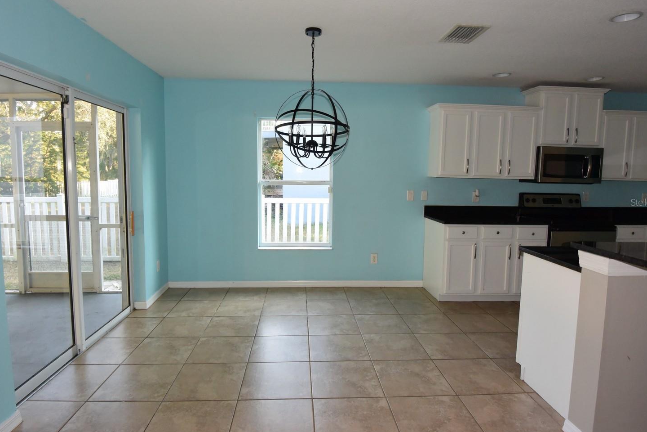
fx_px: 359
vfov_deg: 61.9
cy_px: 202
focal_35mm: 20
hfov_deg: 84.0
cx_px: 314
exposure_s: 1/125
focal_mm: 6.7
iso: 800
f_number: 3.5
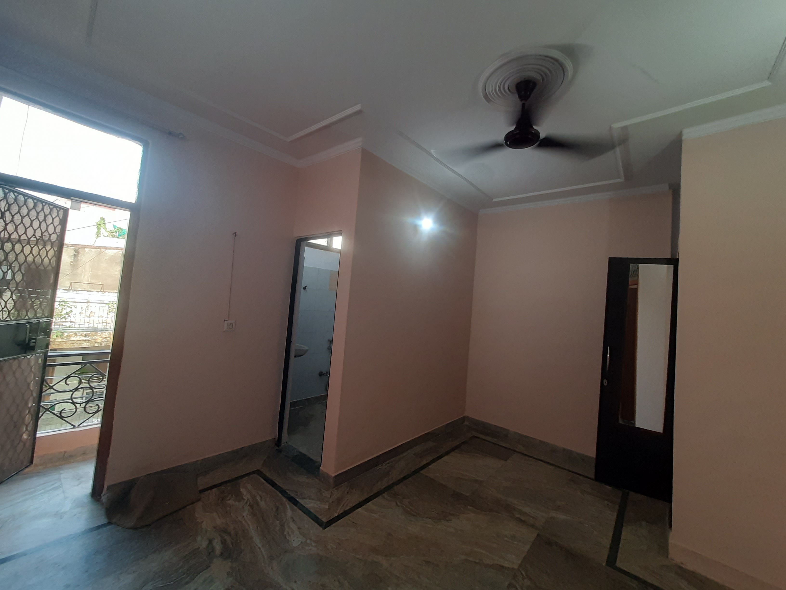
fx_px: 295
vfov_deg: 89.9
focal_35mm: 13
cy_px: 295
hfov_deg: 106.2
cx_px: 393
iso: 125
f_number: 2.2
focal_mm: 1.42
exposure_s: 1/50
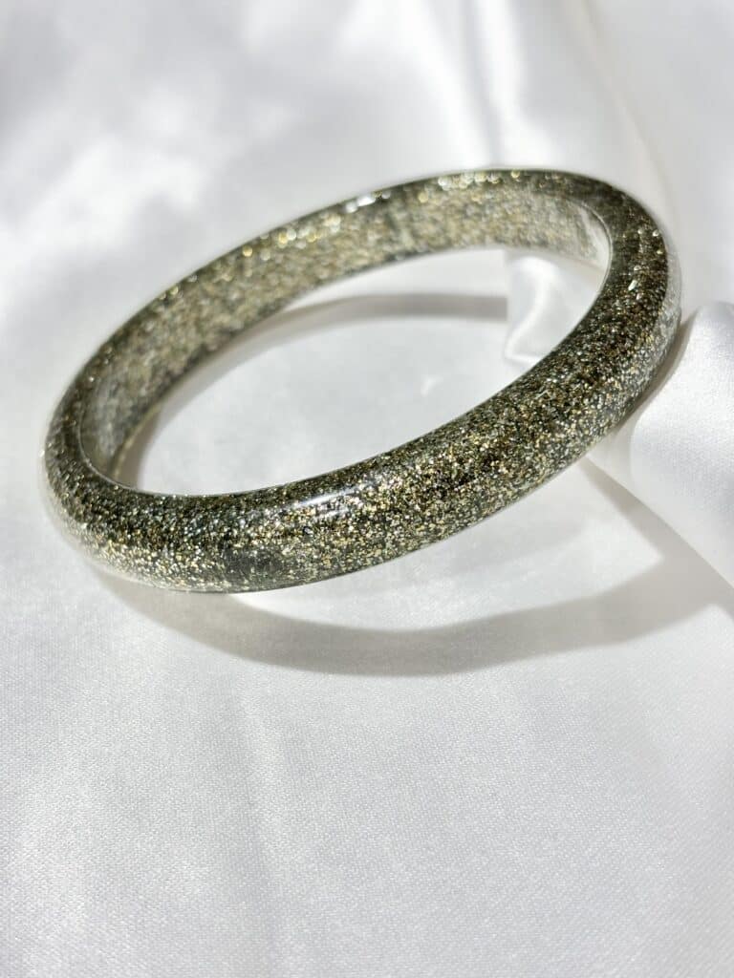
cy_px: 489
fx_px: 1470
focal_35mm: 52
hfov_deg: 28.0
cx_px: 367
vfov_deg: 36.8
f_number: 1.6
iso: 32
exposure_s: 1/256
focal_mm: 5.96
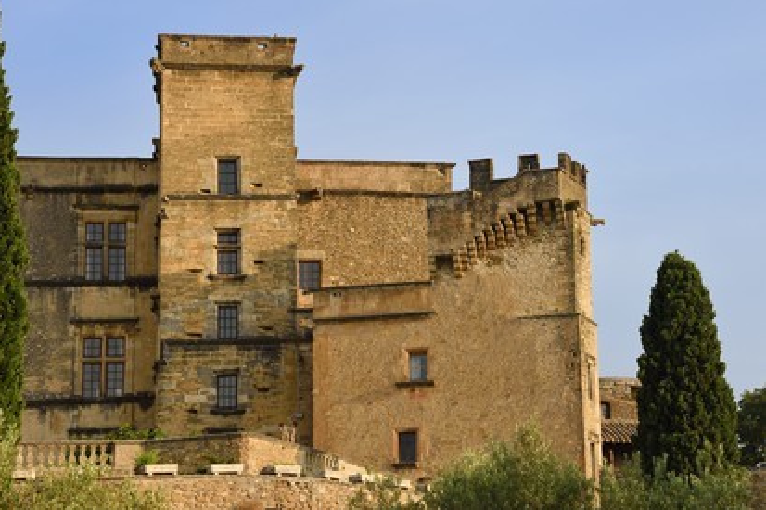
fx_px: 2595
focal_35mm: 122
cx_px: 378
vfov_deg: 11.2
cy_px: 256
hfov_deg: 16.8
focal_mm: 120
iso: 200
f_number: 10
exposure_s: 1/200
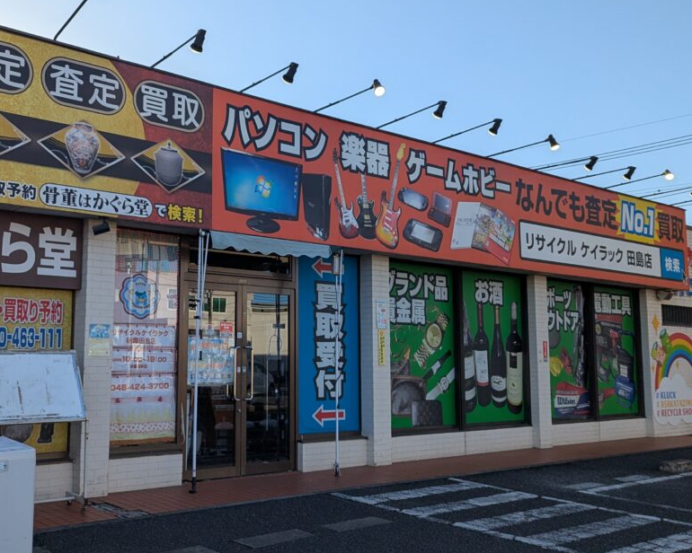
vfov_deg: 38.2
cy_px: 266
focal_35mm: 39
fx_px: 799
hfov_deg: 46.4
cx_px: 256
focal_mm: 6.81
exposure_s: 1/1984
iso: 41
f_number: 1.85
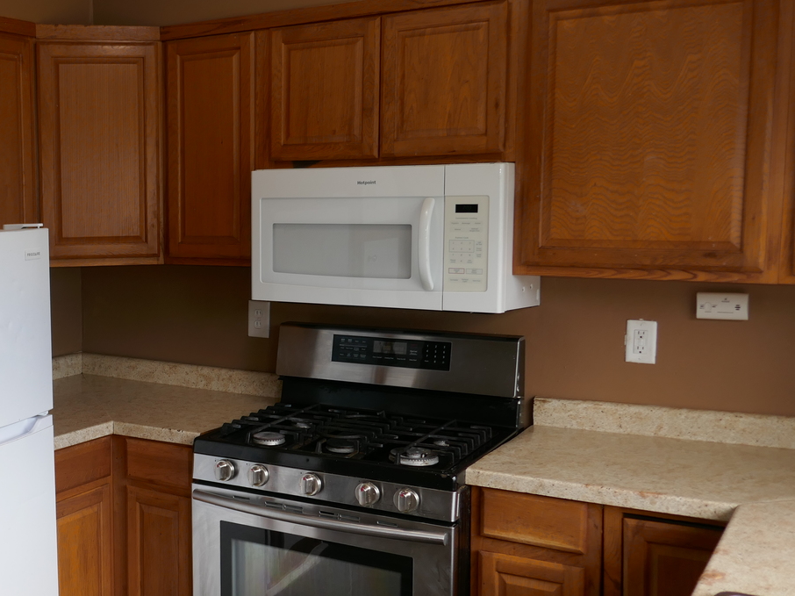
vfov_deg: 33.6
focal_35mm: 43
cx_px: 109
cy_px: 309
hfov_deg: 41.1
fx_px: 987
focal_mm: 9.1
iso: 125
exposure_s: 1/80
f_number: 2.8
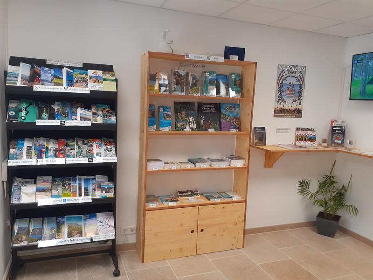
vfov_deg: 51.4
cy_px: 140
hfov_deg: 65.3
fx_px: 291
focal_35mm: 27
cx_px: 186
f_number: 1.9
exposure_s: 1/50
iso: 80
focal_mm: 3.6
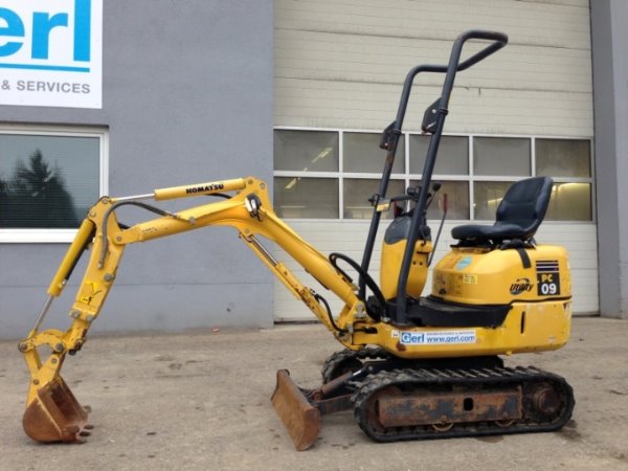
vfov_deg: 42.9
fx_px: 599
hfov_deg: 55.4
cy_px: 236
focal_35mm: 33
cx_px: 314
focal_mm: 4.12
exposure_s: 1/120
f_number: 2.4
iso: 50
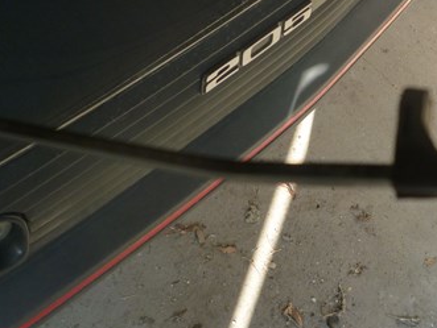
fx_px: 708
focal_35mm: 56
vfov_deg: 26.0
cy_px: 105
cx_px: 356
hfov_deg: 33.2
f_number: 3.3
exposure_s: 1/80
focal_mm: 5.2
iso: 125
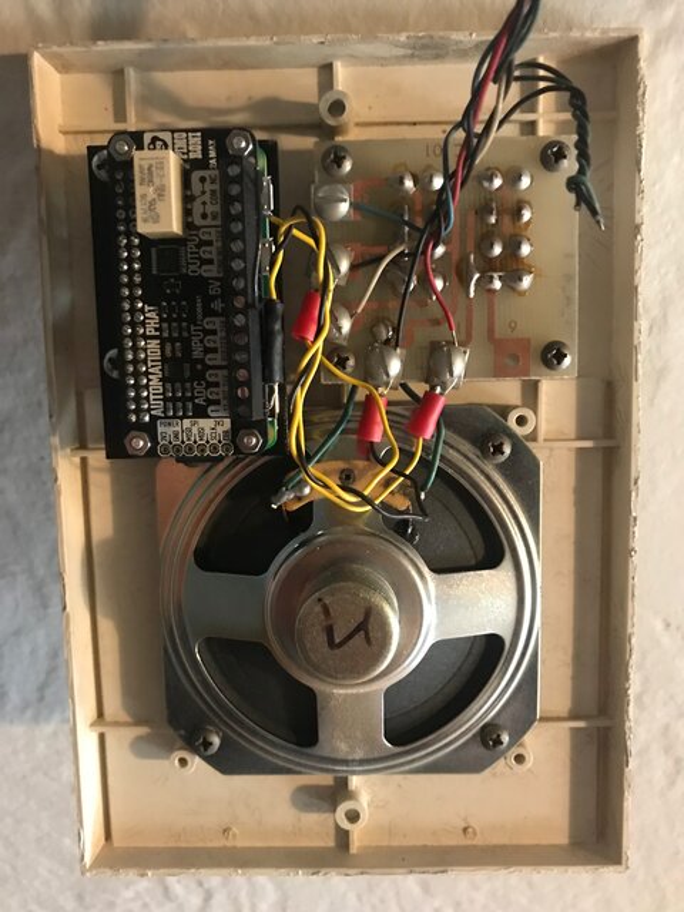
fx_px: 738
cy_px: 456
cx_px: 342
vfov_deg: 63.4
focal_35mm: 28
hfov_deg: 49.7
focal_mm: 3.99
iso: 100
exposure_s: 1/5
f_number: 1.8
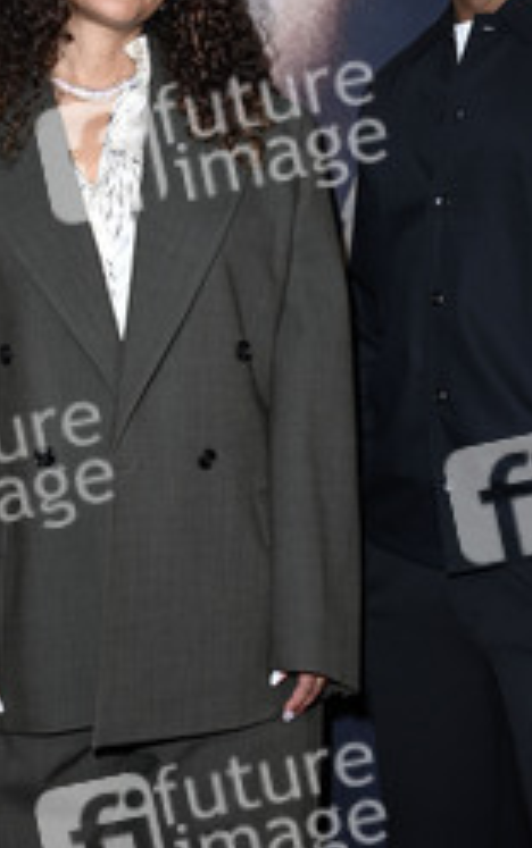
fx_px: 1968
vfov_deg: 24.3
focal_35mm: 85
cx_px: 310
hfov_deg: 15.4
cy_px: 313
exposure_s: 1/250
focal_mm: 52
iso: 1250
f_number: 5.6
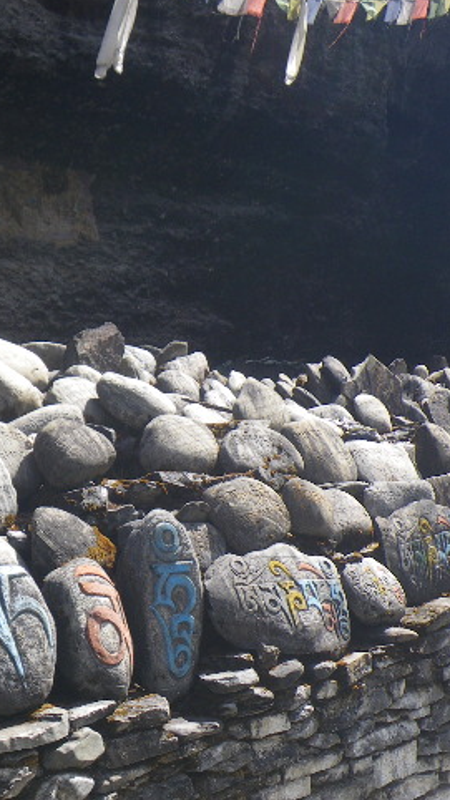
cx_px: 132
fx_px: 1146
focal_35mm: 54
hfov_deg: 22.1
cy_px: 508
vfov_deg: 38.2
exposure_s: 1/200
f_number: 3.5
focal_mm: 5
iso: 50
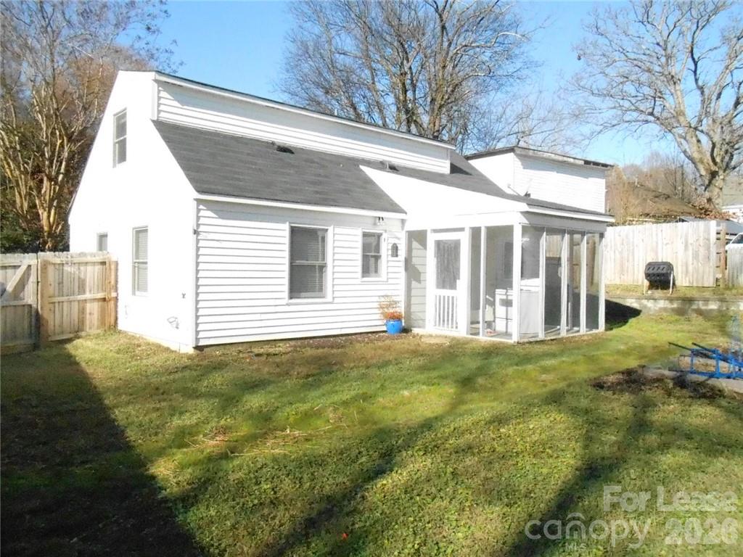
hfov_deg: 67.3
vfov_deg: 53.1
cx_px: 372
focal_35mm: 26
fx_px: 558
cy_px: 278
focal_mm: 4.6
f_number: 11.5
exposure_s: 1/640
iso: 1600
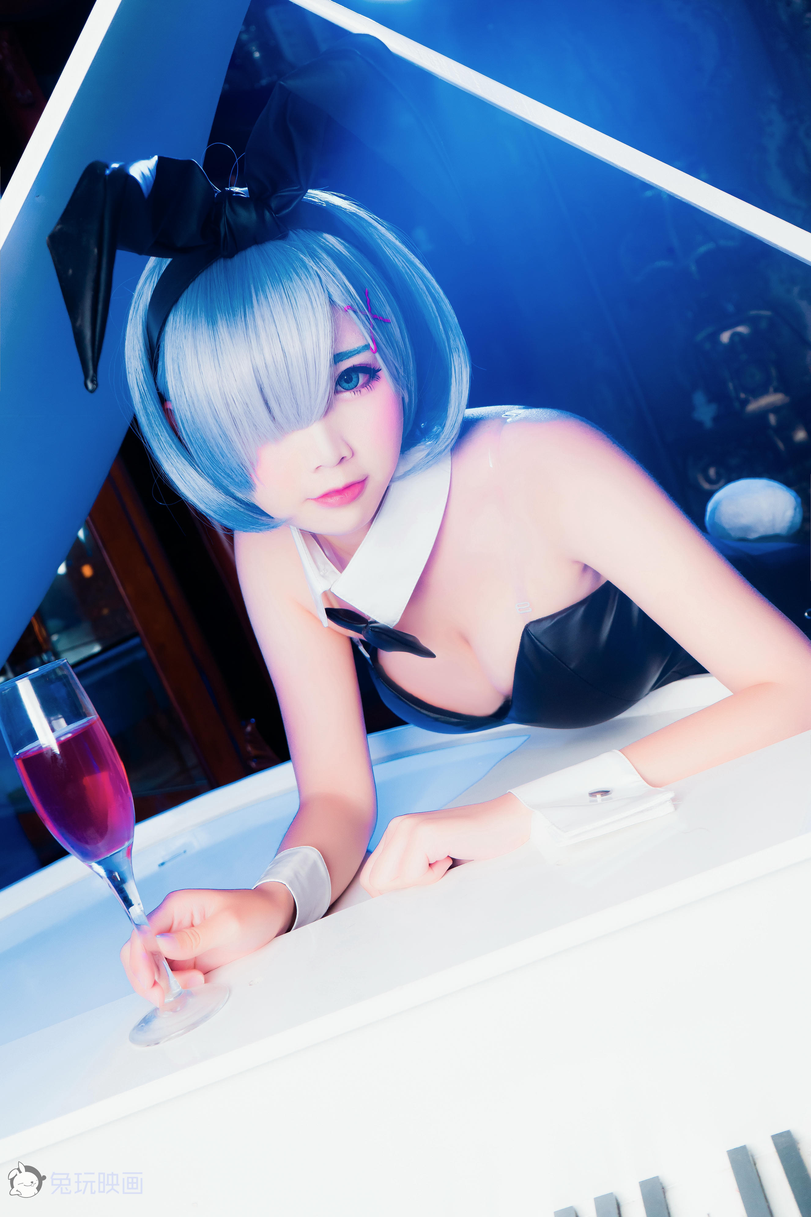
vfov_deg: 50.7
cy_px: 608
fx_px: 1284
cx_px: 406
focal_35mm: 38
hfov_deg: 35.1
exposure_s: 1/80
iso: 1600
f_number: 6.3
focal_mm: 38
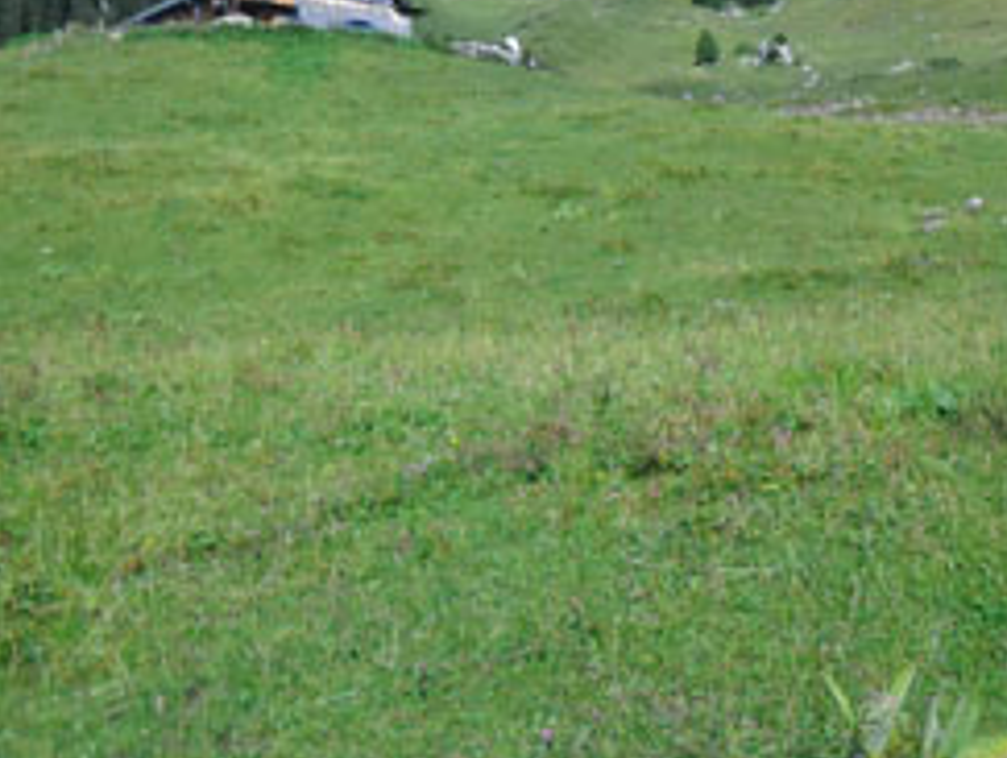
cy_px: 104
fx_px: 1457
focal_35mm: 50
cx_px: 630
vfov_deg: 28.3
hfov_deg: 37.9
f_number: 3.5
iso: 80
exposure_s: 1/500
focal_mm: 4.9
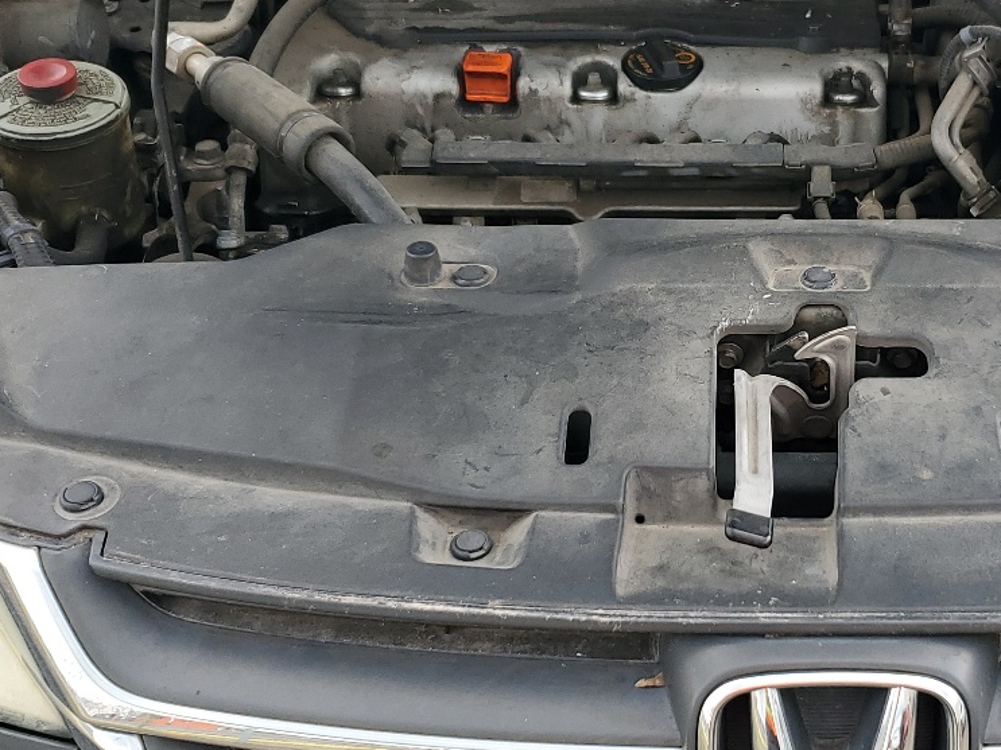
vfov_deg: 26.1
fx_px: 1619
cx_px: 792
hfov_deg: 33.4
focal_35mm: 56
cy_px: 360
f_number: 1.5
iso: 50
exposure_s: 1/333
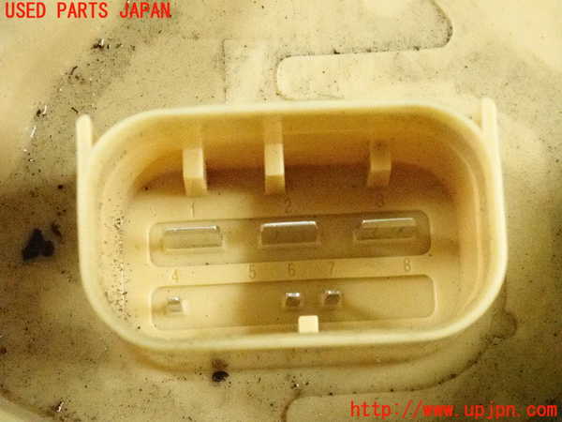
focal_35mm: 94
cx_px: 281
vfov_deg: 15.7
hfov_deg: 20.9
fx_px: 1526
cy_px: 211
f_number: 4.7
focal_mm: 16.79
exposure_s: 1/125
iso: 6400
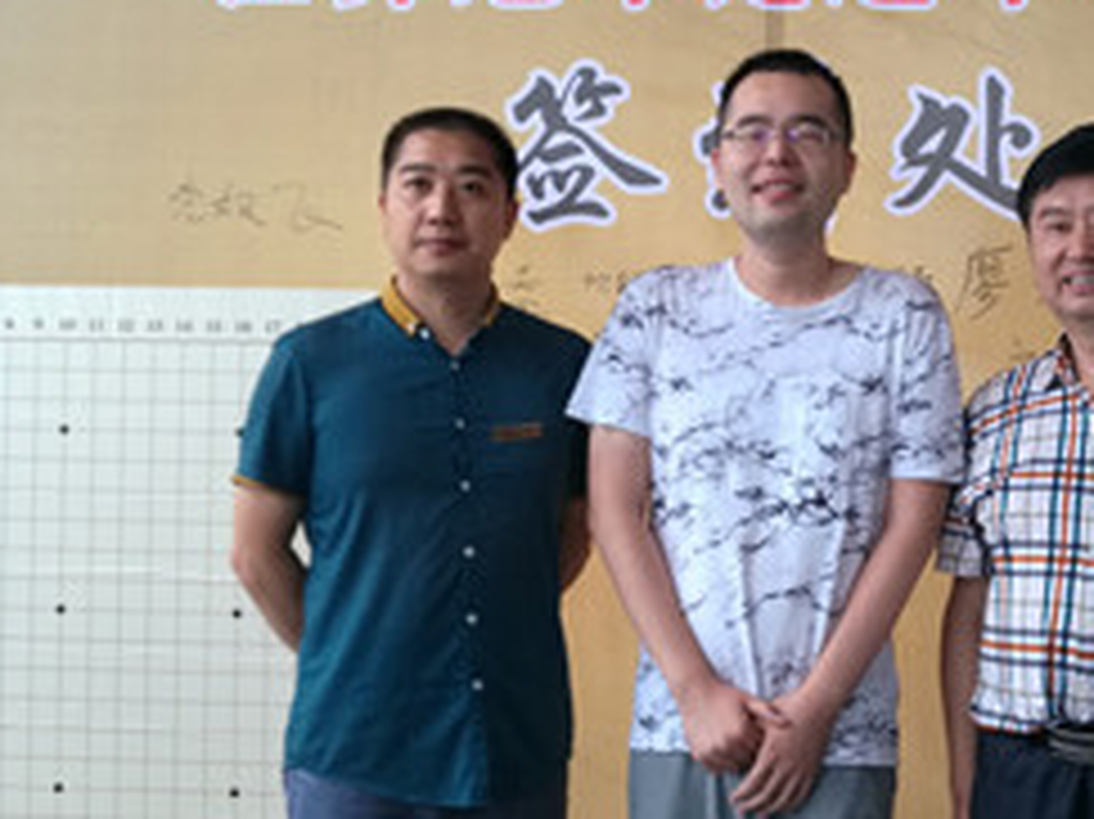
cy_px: 320
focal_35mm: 61
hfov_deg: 31.4
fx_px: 1927
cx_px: 752
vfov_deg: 24.0
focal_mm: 4.04
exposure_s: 1/33.3
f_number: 2
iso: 80
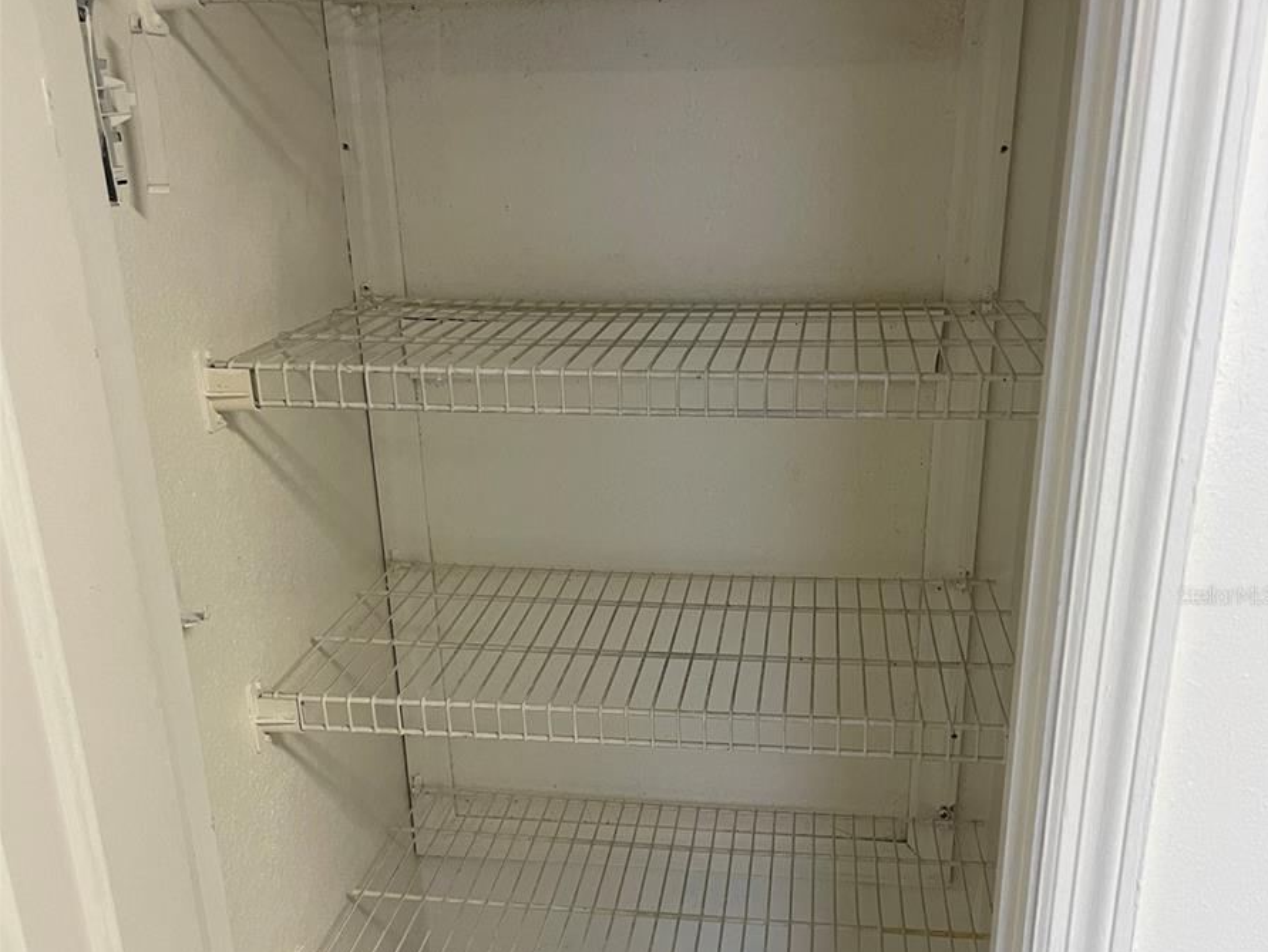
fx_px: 1283
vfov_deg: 40.4
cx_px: 639
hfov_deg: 52.6
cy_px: 595
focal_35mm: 35
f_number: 1.6
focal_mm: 4.2
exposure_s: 1/60
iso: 80
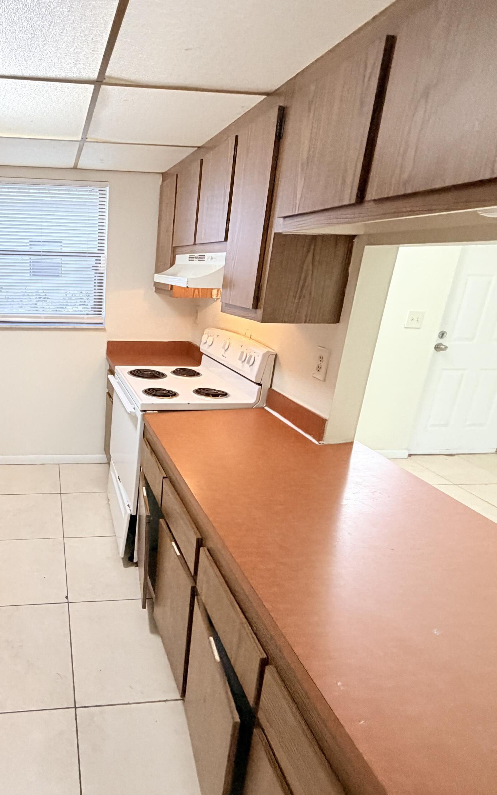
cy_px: 397
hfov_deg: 55.0
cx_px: 92
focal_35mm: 20
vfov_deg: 85.1
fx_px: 433
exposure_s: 1/60
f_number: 2.2
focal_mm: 2.22
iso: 320
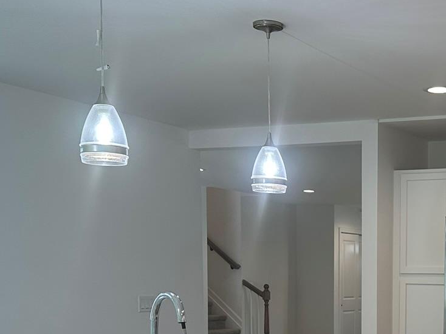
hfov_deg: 27.4
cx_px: 437
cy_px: 358
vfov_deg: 21.0
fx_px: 863
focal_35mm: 67
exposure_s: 1/123
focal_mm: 6.86
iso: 100
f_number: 1.78
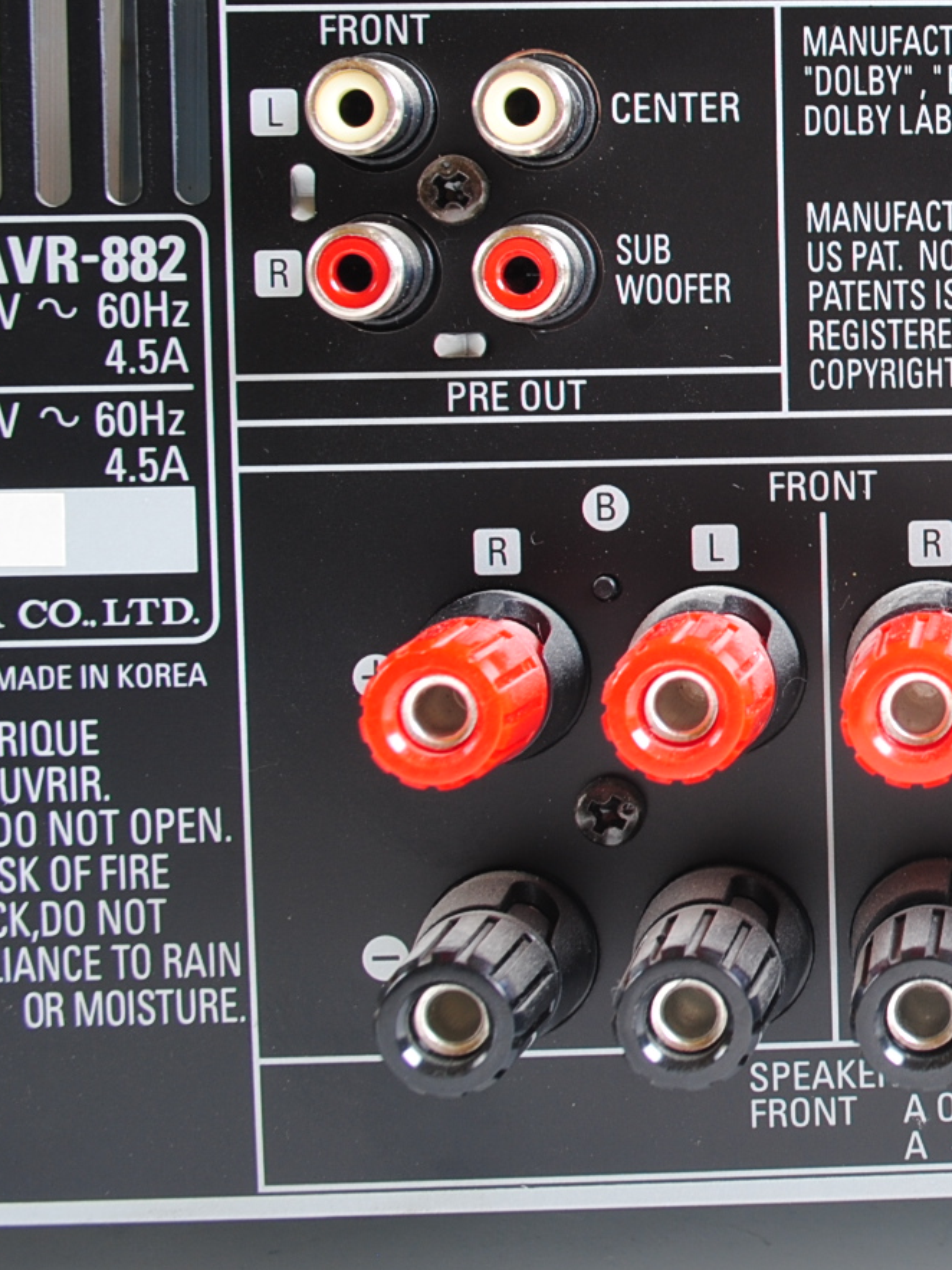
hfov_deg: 17.7
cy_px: 355
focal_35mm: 76
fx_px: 2788
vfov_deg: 25.4
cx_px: 1349
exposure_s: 1/125
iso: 100
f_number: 7.1
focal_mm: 24
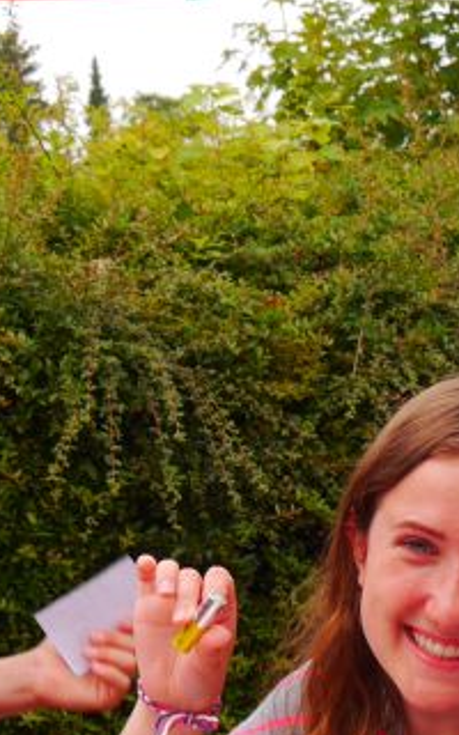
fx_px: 2782
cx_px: 597
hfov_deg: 9.3
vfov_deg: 14.8
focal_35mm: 139
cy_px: 746
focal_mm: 21
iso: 160
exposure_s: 1/200
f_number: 5.6
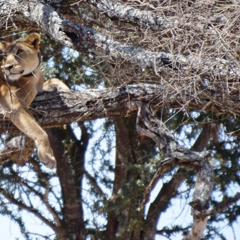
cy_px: 89
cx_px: 13
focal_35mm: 778
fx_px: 6103
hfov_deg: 2.3
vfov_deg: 2.3
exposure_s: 1/400
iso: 200
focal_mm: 270
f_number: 6.3
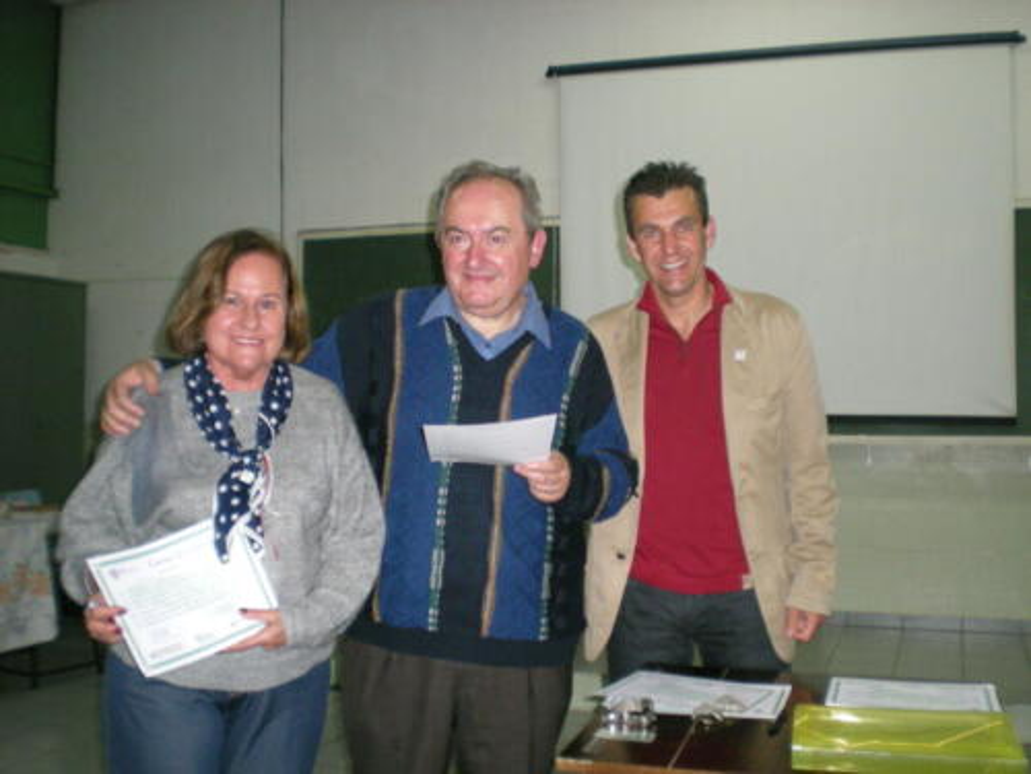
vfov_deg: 37.7
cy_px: 387
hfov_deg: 49.0
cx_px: 516
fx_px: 1132
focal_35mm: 38
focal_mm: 6.3
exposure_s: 1/60
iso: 259
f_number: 3.1
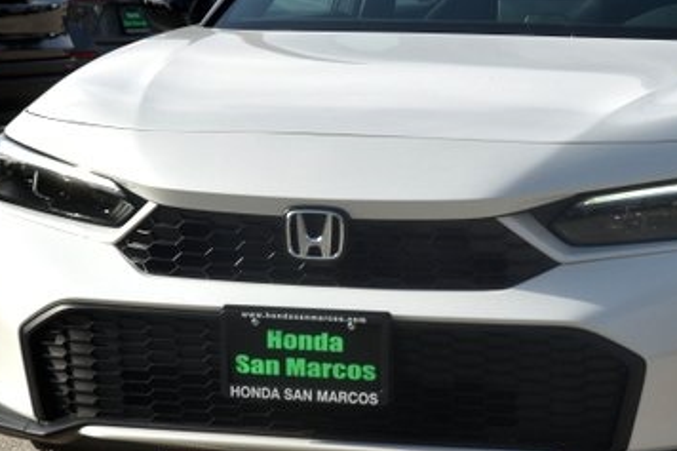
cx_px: 519
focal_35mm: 162
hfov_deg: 12.6
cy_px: 178
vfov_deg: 8.5
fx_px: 3045
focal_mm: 60
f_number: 7.1
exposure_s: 1/800
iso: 200
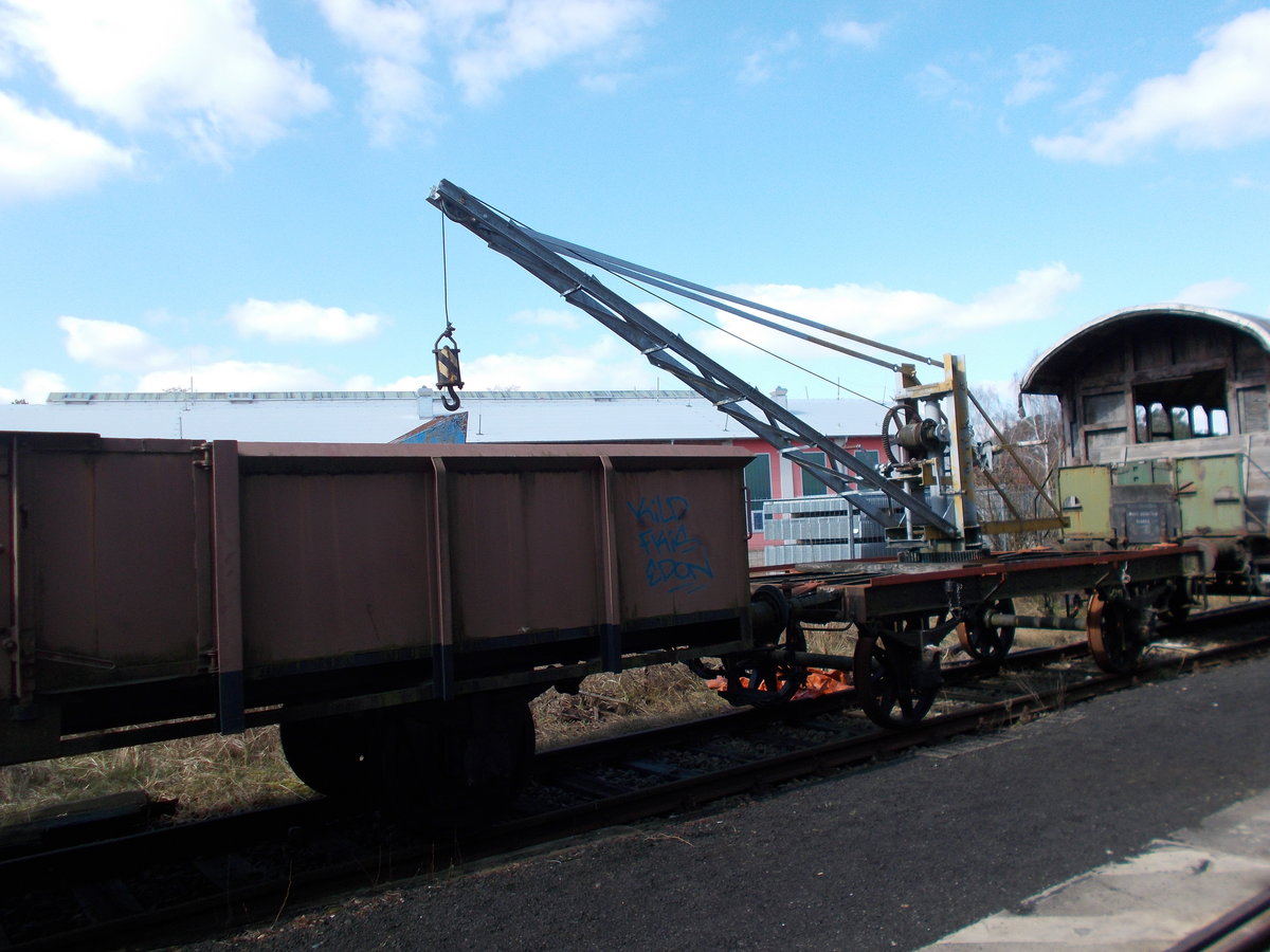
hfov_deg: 60.0
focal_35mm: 30
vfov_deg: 46.8
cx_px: 635
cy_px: 476
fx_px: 1101
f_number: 3.4
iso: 80
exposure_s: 1/400
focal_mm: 5.3
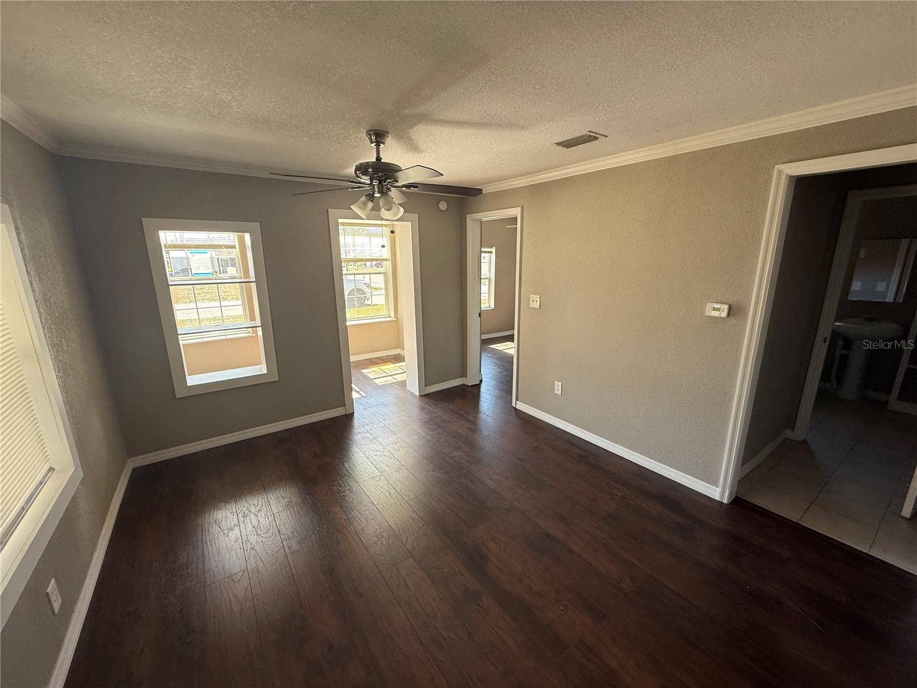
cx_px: 458
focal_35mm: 14
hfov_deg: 102.1
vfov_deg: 85.7
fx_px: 371
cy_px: 344
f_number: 2.2
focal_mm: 2.22
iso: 80
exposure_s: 1/99
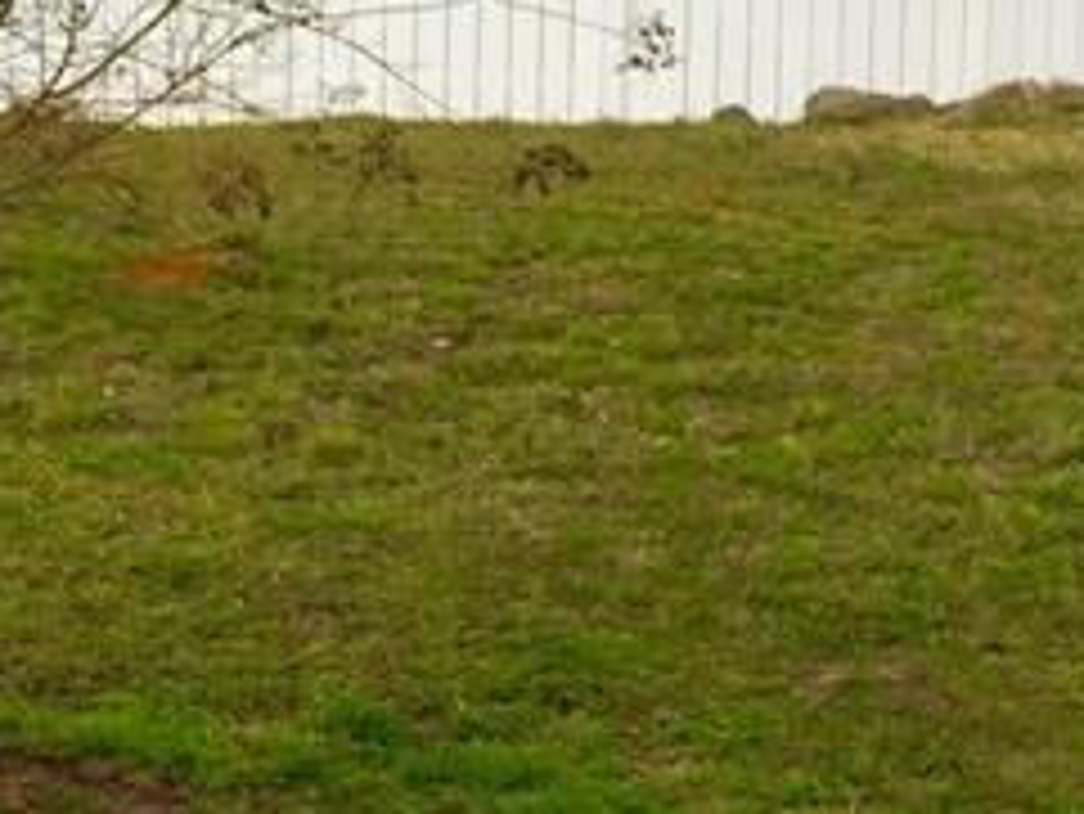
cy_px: 639
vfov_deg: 12.0
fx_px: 3854
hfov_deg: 15.7
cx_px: 1071
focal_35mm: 123
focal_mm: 4.15
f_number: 2.2
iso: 32
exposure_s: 1/746
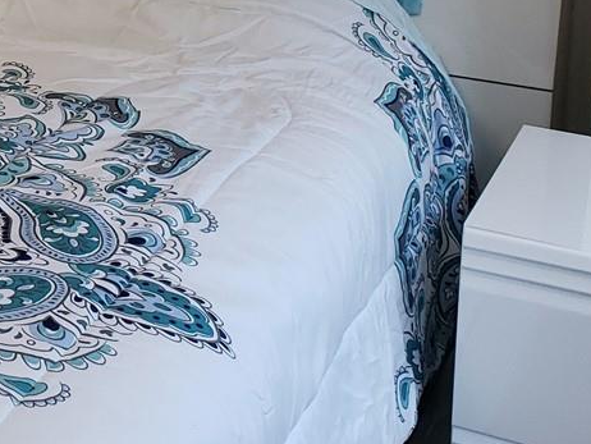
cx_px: -271
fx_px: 1537
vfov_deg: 15.4
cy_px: -179
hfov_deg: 19.3
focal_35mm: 90
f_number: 2.4
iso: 125
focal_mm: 4.3
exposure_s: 1/60
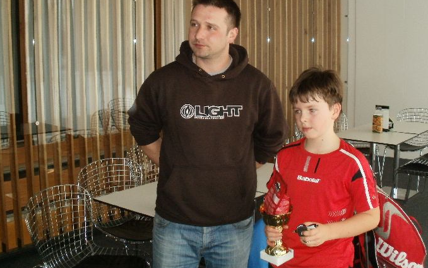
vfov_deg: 28.5
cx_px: 236
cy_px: 102
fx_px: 525
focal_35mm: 45
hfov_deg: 44.3
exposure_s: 1/30
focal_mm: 6.3
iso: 200
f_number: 3.5
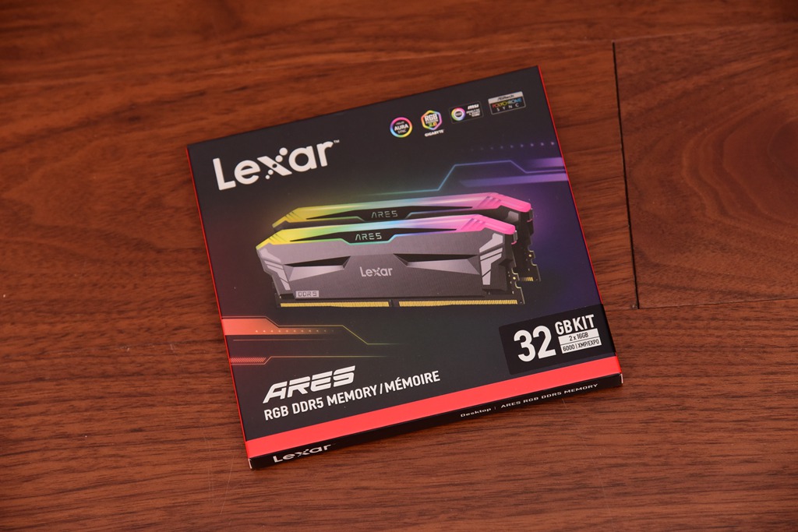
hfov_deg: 17.1
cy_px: 266
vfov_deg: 11.4
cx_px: 399
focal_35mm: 120
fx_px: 2660
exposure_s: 1/60
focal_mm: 120
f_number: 5.6
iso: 1600
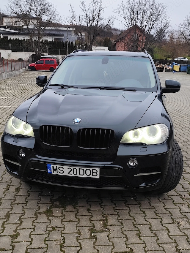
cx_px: 92
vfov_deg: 50.9
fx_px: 263
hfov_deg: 39.7
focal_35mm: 36
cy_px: 156
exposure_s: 1/100
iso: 64
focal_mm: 6.14
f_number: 1.65
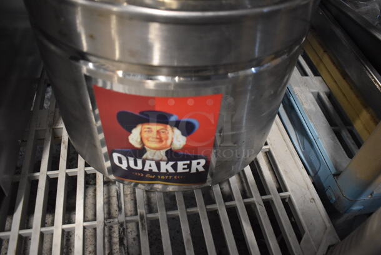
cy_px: 128
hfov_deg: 61.9
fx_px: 318
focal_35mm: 30
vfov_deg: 43.7
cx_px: 190
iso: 2800
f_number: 3.5
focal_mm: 20
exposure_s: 1/125
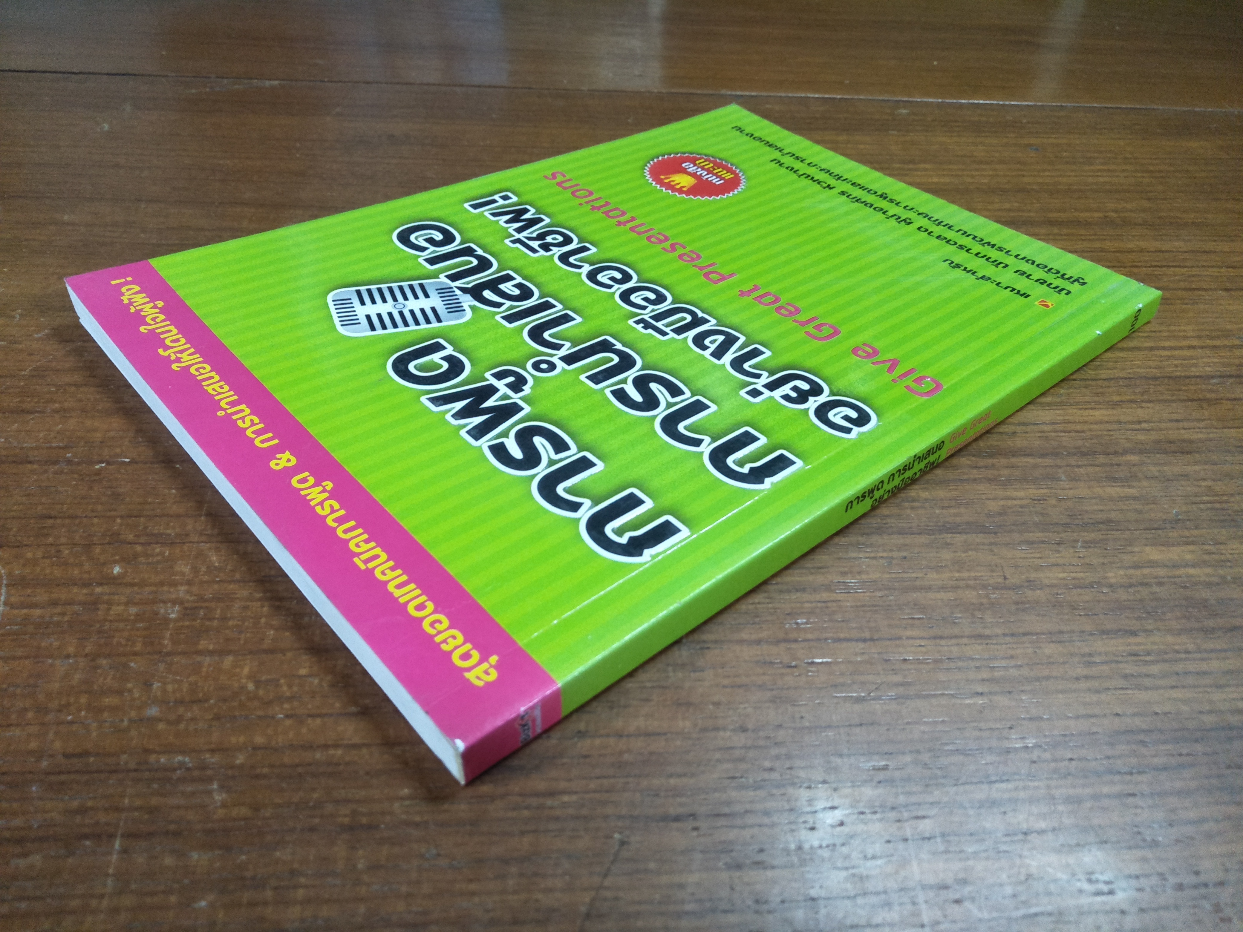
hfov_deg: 81.7
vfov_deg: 66.0
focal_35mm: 20
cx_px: 622
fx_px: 718
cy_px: 466
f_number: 2.2
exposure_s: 1/33
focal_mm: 3.46
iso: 307
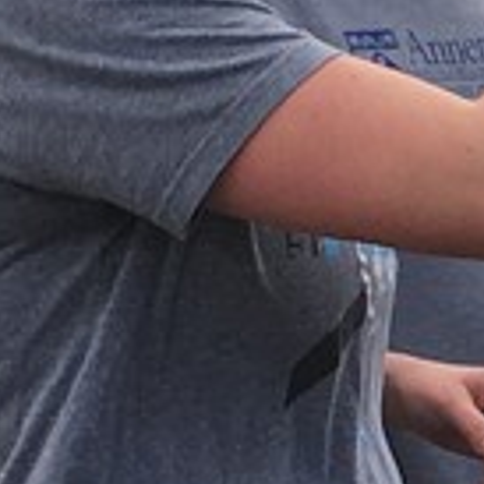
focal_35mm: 270
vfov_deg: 6.4
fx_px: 4271
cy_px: 685
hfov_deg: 6.1
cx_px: 1342
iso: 25
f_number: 2.2
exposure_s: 1/725
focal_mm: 4.15
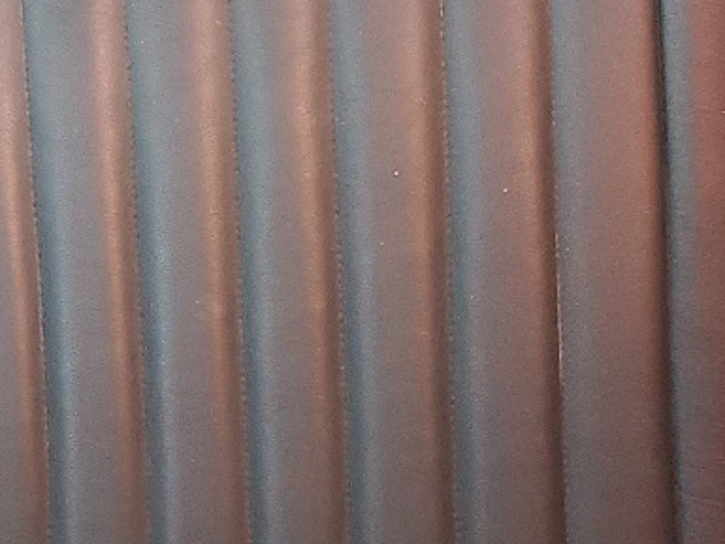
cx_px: -627
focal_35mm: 108
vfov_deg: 13.7
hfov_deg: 15.4
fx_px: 2263
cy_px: 137
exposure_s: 1/60.2
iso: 110
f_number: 1.5
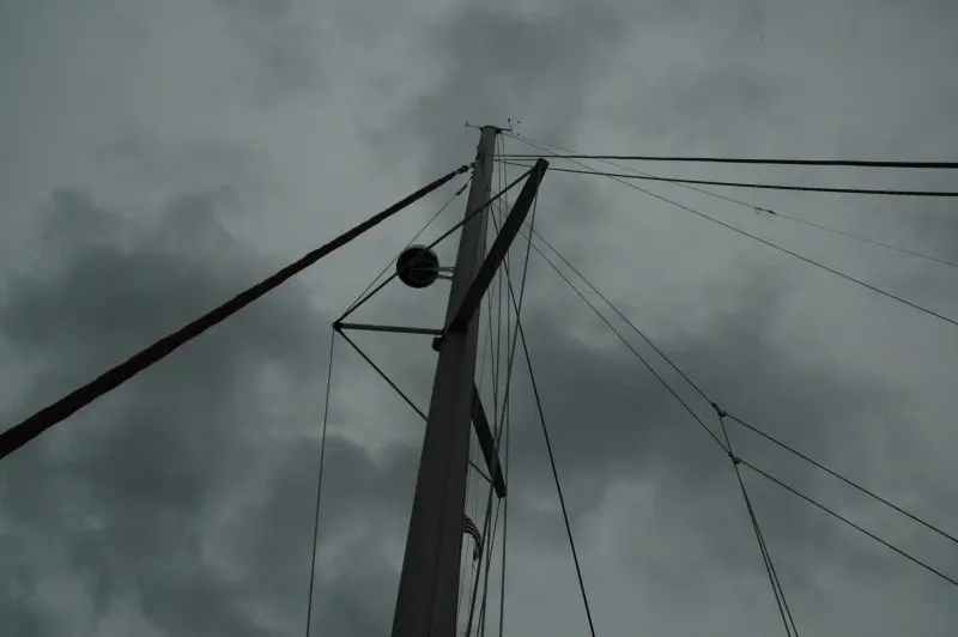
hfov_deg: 67.4
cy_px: 318
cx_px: 479
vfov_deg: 47.9
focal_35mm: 27
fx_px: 718
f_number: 11
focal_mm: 18
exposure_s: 1/500
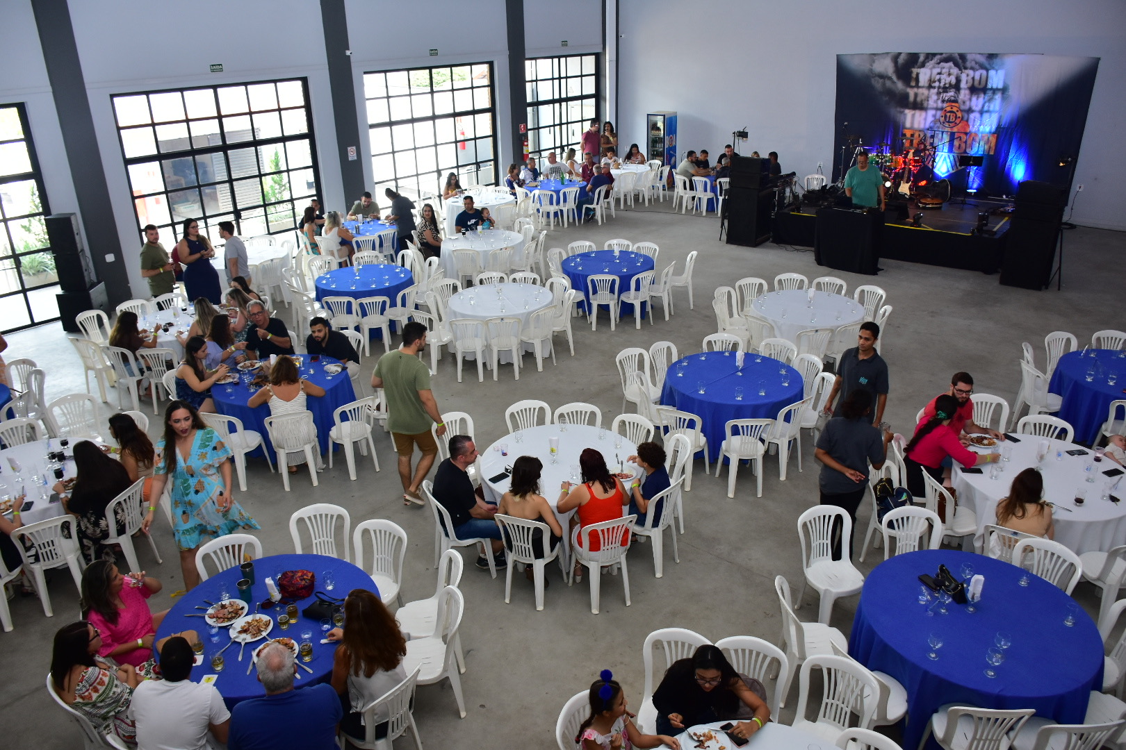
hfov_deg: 67.4
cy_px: 375
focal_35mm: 27
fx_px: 844
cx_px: 563
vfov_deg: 47.9
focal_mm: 18
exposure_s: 1/80
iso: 640
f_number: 4.5
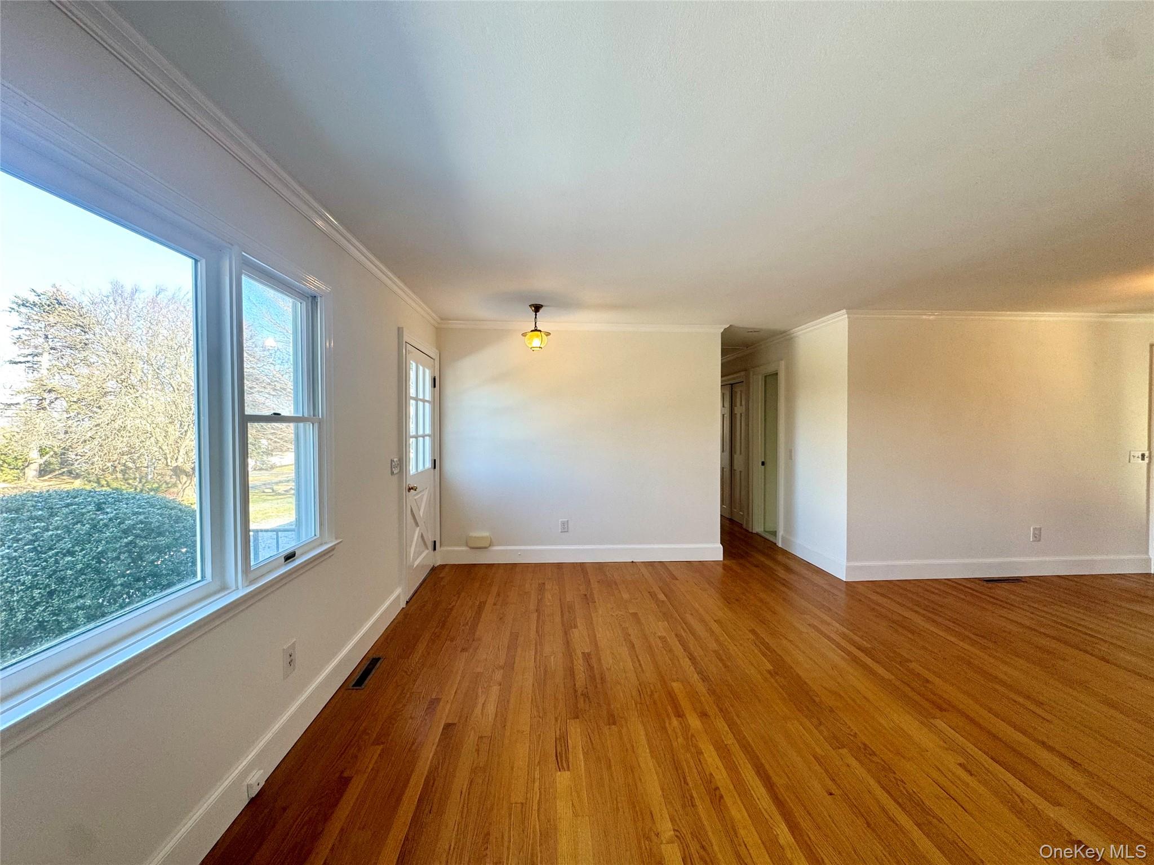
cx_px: 577
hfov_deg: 102.1
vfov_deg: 85.7
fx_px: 467
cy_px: 432
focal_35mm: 14
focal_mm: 2.22
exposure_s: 1/120
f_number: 2.2
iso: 125
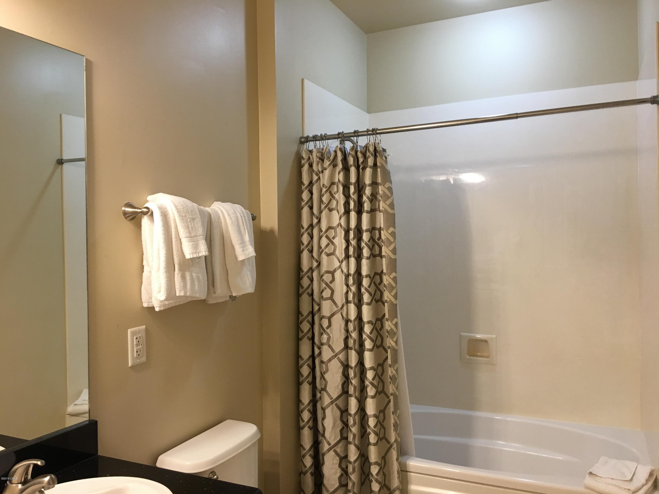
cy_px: 247
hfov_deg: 61.7
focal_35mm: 29
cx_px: 330
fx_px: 552
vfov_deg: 48.2
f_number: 2.2
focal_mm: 4.15
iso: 40
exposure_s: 1/15
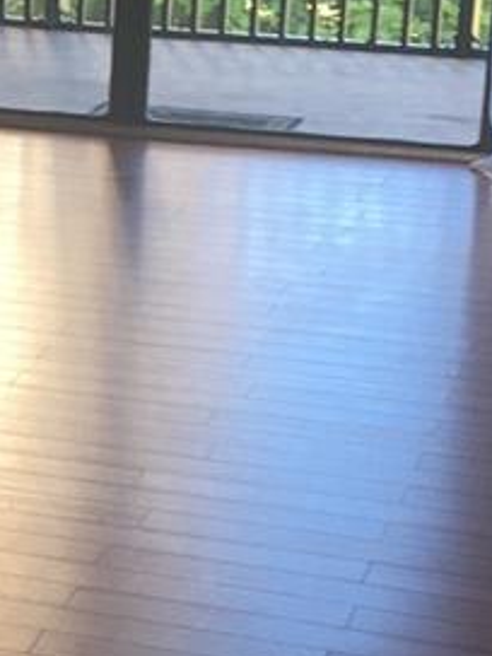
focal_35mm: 128
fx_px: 2426
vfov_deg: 15.4
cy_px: 381
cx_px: -210
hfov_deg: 11.2
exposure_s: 1/30
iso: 25
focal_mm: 4.15
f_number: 2.2
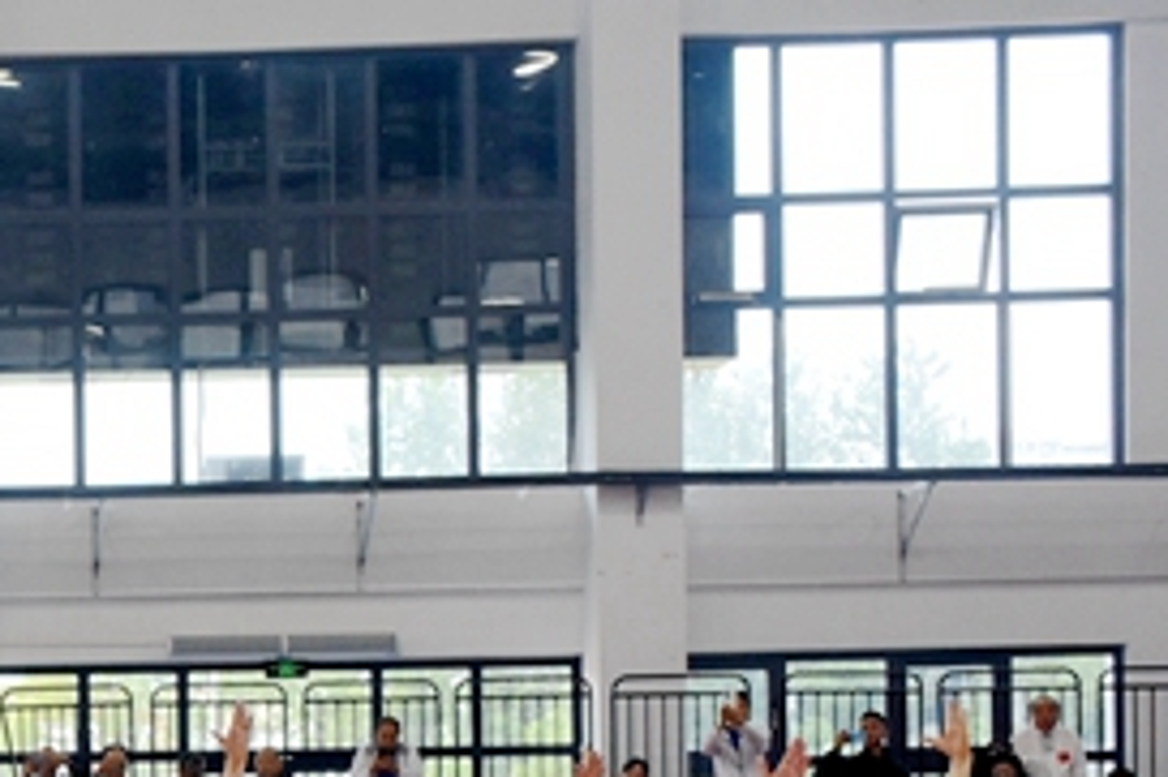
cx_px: -344
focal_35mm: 106
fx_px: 3437
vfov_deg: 12.7
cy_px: 829
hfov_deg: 18.0
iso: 800
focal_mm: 24
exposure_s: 1/160
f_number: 6.3
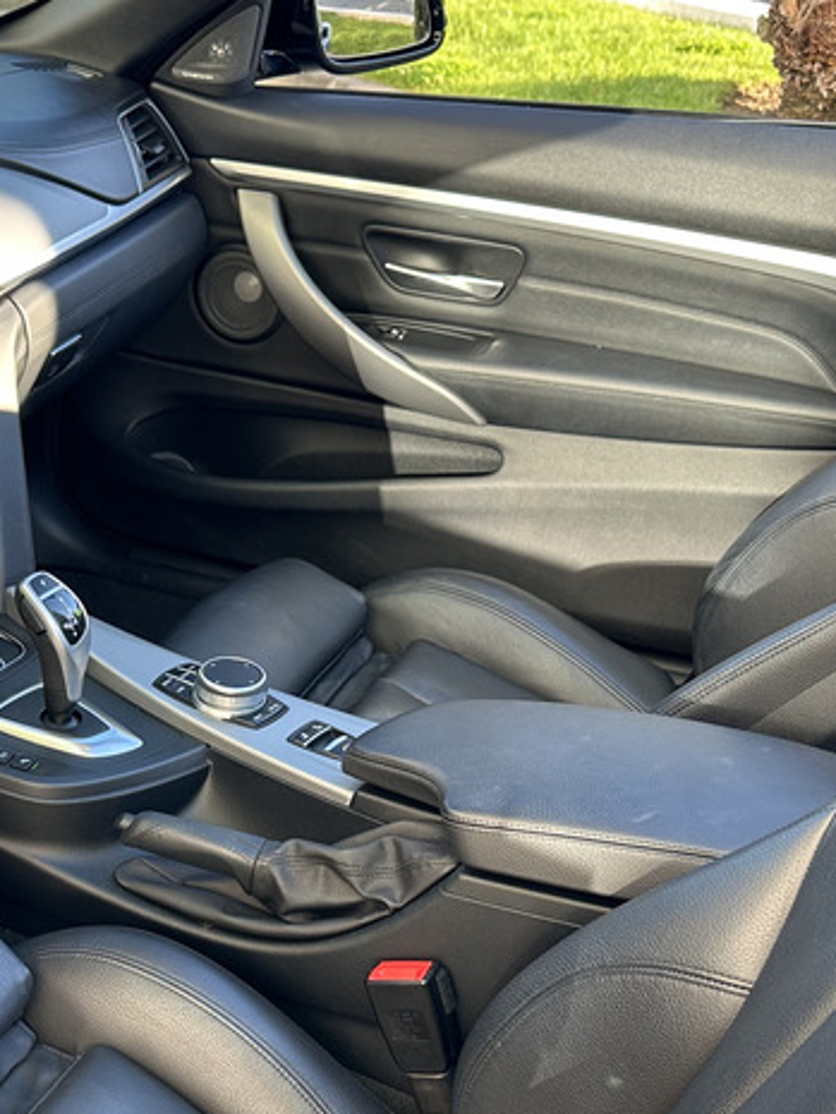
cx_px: 163
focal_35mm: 52
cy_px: 807
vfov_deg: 36.1
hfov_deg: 27.5
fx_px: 1674
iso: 100
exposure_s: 1/172
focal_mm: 6.86
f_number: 1.78
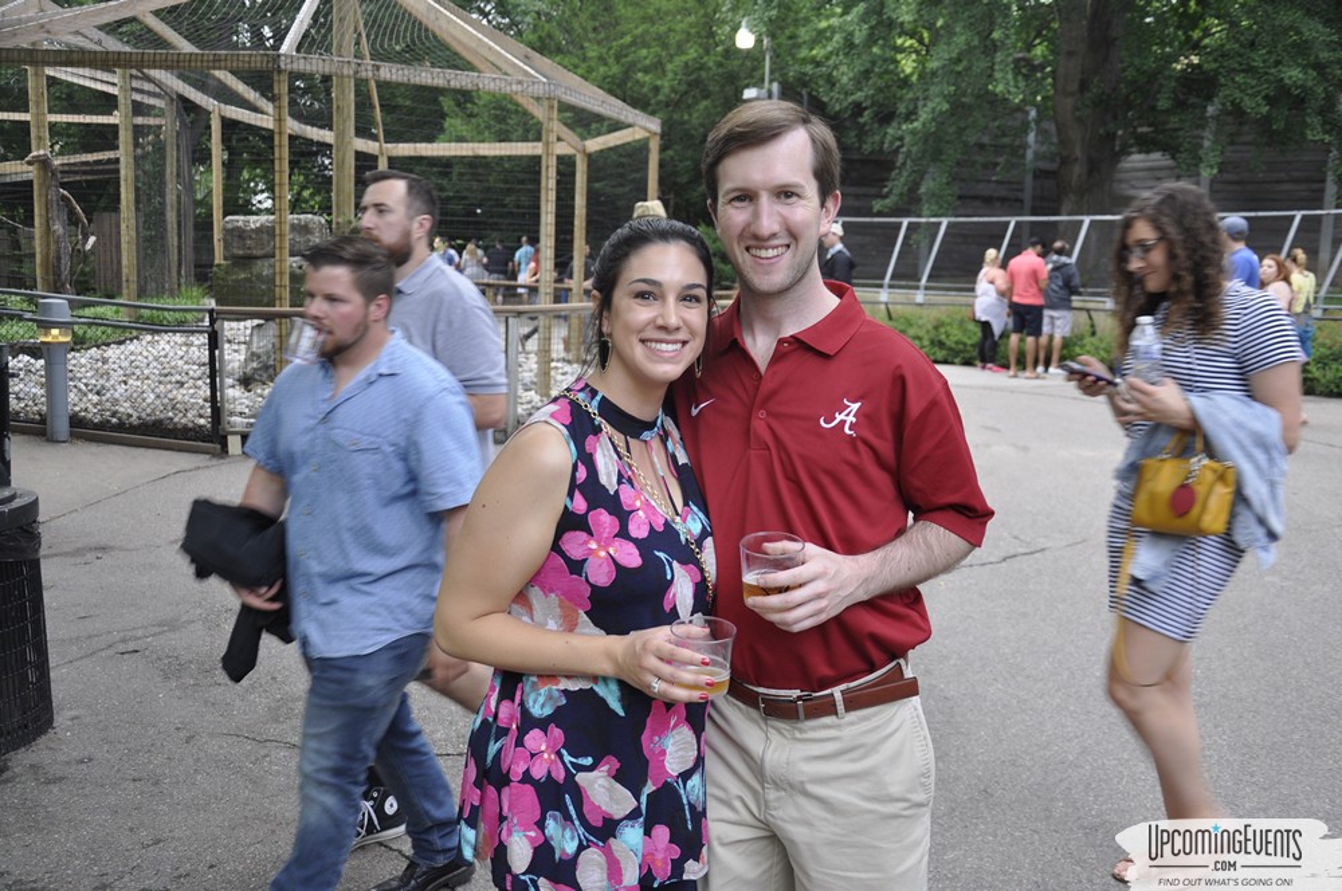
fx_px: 1396
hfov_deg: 51.3
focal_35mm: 38
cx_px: 671
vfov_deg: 35.4
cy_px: 446
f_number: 4
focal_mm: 25
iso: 400
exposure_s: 1/60
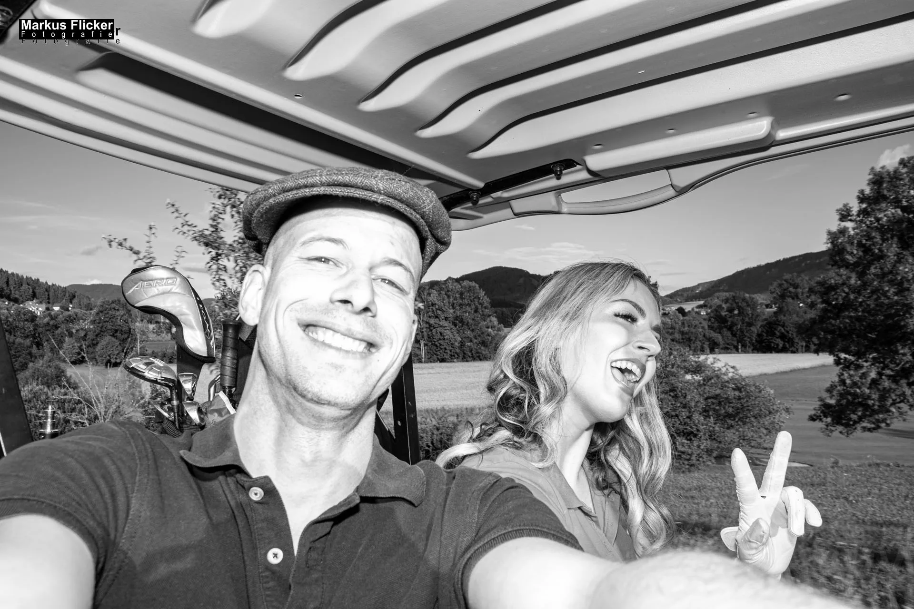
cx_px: 457
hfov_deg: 73.7
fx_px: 609
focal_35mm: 24
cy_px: 304
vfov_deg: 53.1
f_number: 8
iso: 100
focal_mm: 16
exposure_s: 1/160
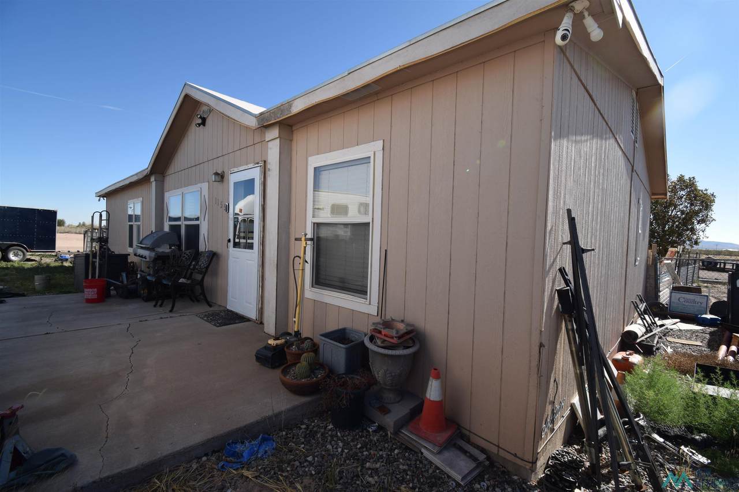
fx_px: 308
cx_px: 370
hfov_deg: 100.4
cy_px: 246
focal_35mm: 15
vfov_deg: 77.3
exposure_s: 1/200
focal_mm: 10
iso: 100
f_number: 9
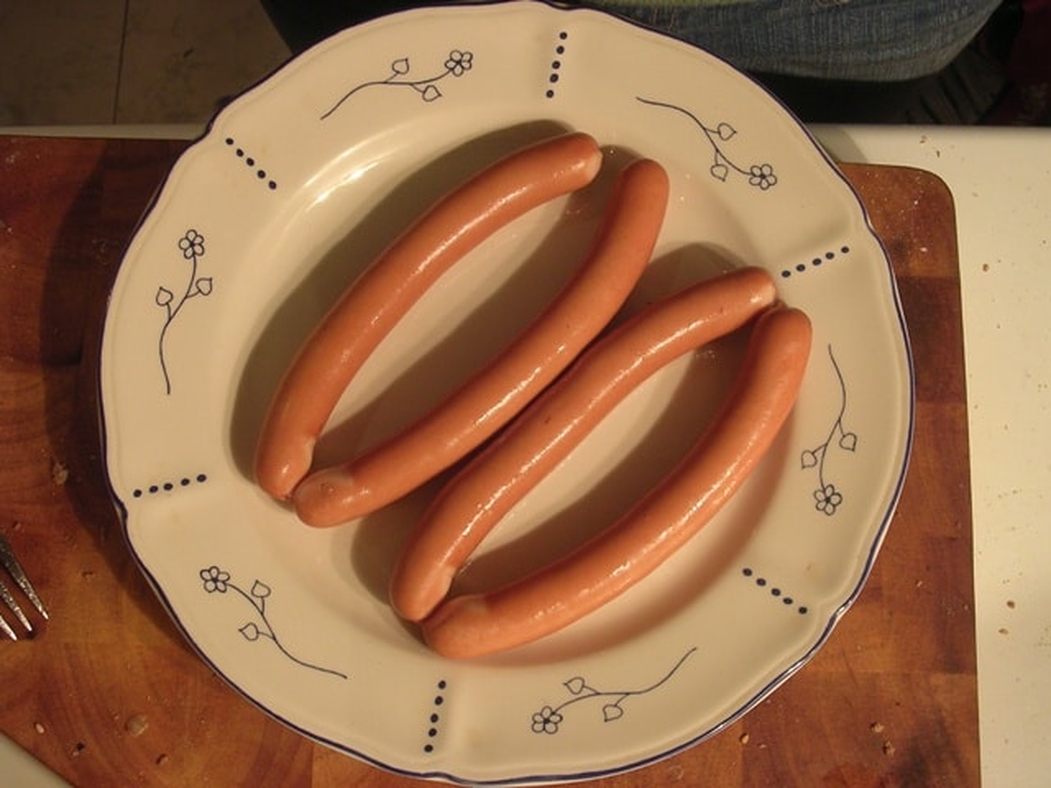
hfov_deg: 43.9
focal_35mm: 43
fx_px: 1306
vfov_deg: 33.6
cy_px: 394
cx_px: 526
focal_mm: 6.6
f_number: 3
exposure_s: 1/3.6
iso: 128
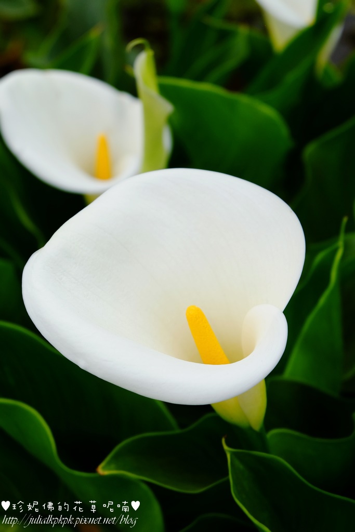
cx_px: 178
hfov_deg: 18.2
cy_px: 266
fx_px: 1109
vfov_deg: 27.0
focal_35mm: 75
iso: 400
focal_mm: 50
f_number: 6.4
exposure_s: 1/1500
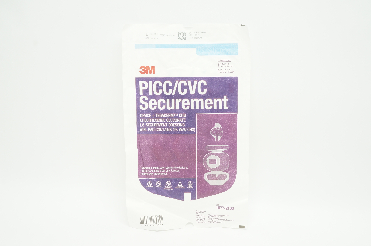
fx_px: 340
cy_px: 123
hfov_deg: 57.3
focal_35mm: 33
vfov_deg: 39.9
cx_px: 186
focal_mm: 22
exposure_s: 1/15
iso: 400
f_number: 10
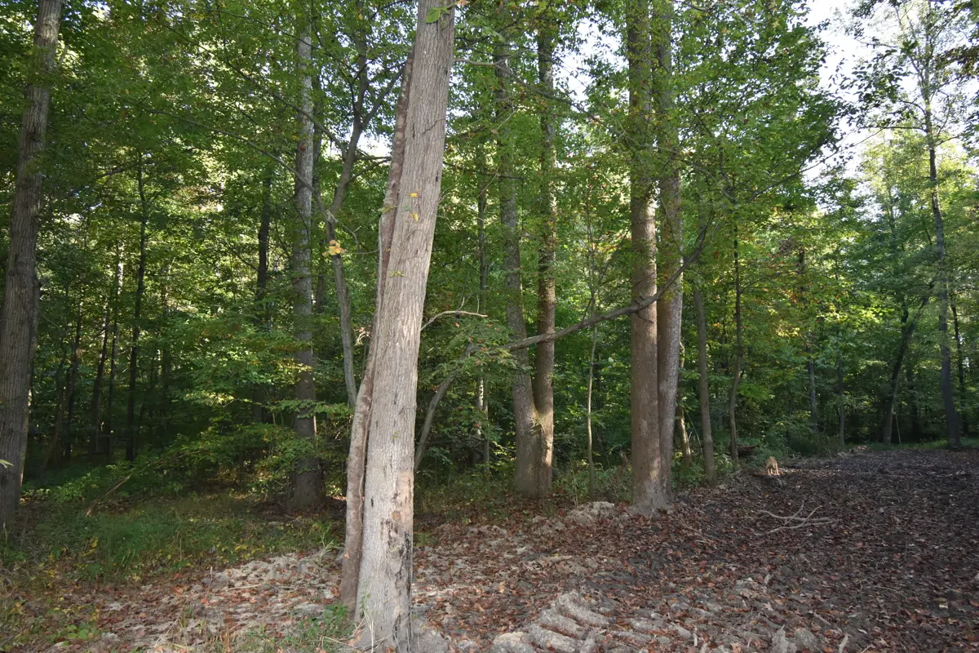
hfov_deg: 77.3
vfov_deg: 56.1
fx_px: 612
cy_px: 326
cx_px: 490
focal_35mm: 22
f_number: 5.6
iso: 640
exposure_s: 1/125
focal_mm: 15
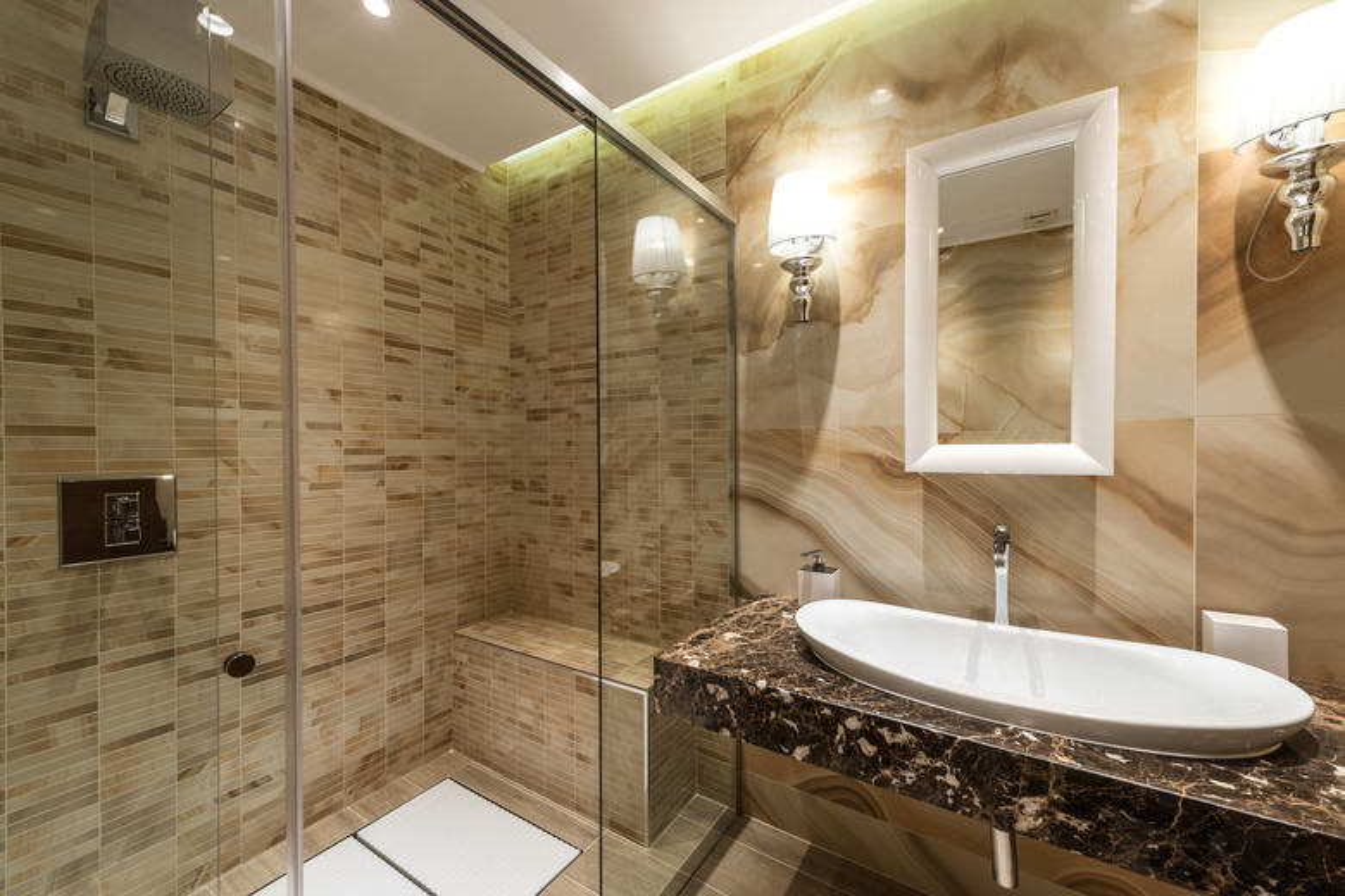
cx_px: 672
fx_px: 523
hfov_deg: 104.3
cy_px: 448
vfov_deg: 81.2
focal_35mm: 14
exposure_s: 1/1.67
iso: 100
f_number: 13
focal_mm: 14
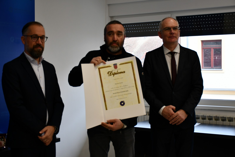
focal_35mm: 60
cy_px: 78
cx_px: 118
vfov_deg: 22.6
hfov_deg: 33.4
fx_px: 392
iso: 720
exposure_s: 1/250
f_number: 4.5
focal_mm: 40
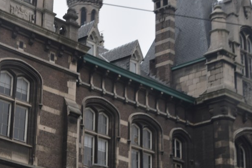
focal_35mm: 104
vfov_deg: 13.1
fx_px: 727
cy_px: 76
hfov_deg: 19.5
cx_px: 52
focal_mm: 35
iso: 400
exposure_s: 1/60
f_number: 4.5
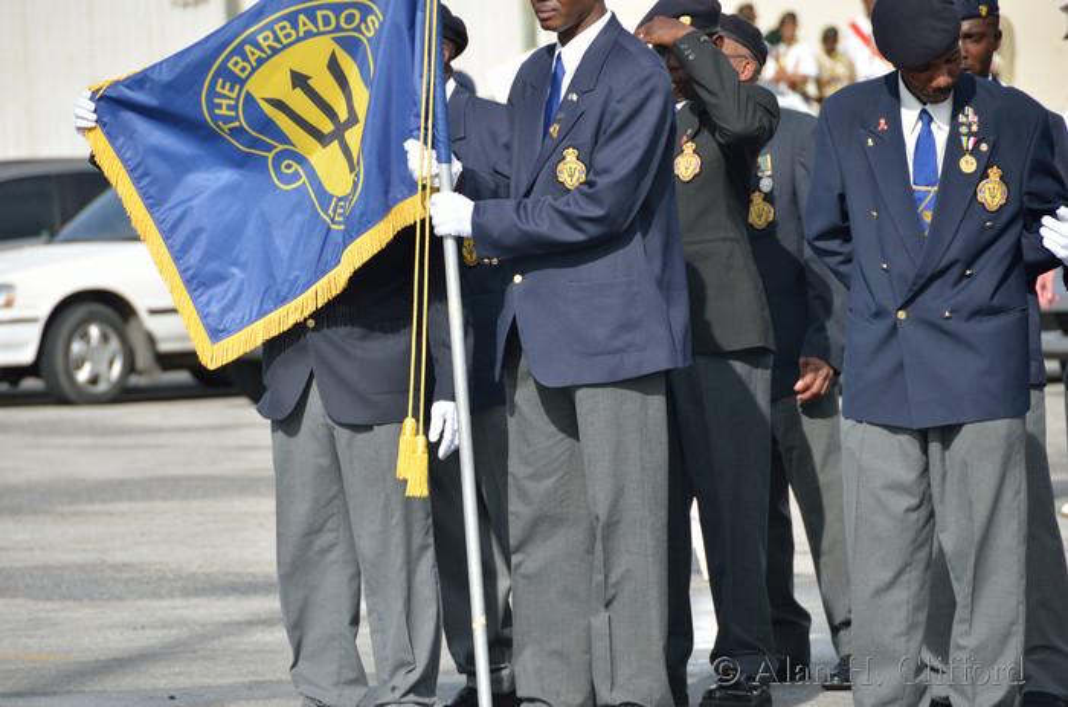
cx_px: 534
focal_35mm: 300
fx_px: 8878
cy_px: 354
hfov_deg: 6.9
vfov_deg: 4.6
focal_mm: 200
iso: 125
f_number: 5.6
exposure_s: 1/500
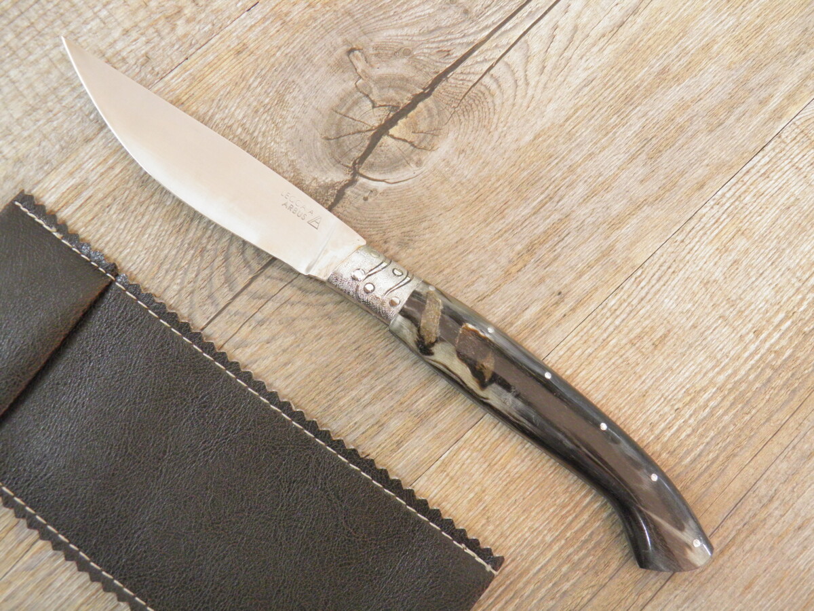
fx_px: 1035
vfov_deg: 32.9
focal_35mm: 44
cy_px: 306
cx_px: 407
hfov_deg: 42.9
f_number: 3.3
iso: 200
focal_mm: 7.9
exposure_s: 1/6
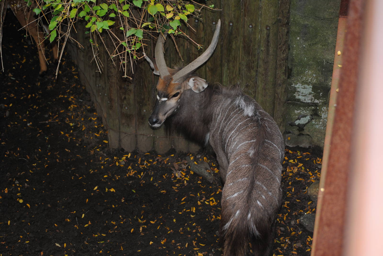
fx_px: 879
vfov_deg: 16.6
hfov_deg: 24.6
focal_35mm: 82
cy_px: 128
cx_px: 192
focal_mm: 55
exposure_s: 1/60
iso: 200
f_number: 4
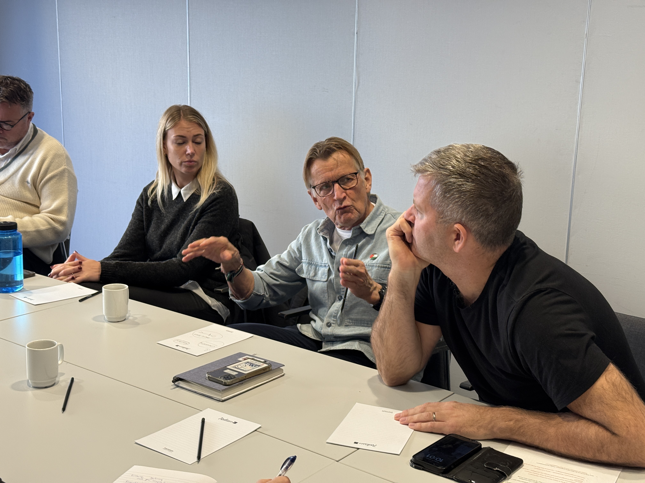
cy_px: 242
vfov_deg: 30.3
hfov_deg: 39.7
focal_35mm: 48
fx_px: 894
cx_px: 322
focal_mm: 6.76
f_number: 1.78
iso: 160
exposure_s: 1/100
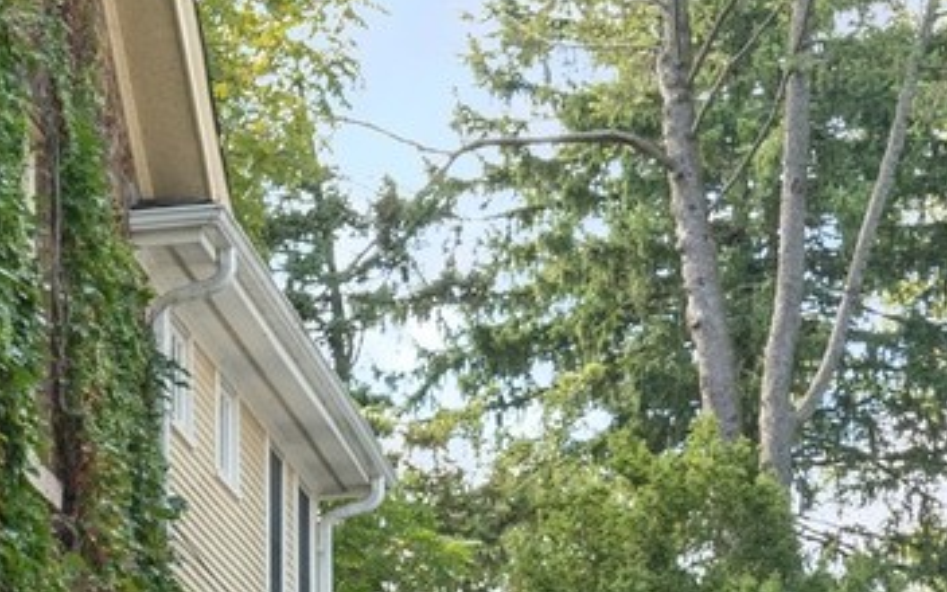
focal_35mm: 155
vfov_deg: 8.4
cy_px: 603
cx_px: -1065
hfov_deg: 11.8
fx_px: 4000
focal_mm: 22
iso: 200
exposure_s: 1/80
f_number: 9
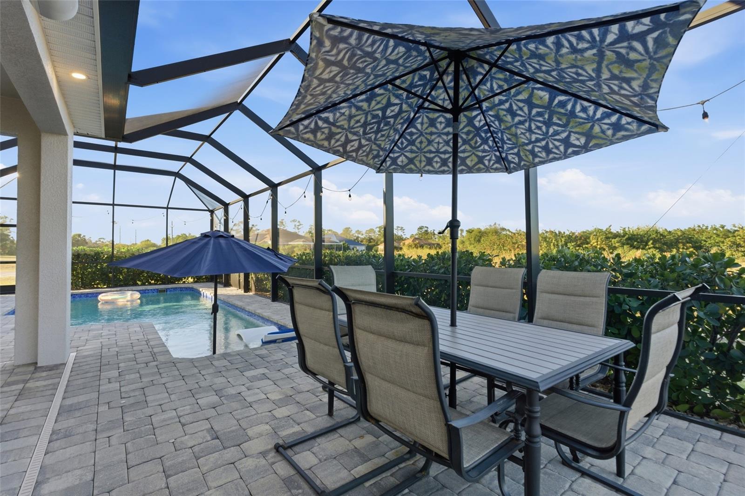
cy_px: 248
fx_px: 331
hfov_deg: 96.7
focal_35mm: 16
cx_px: 372
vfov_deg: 73.7
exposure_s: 1/640
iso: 400
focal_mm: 16
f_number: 9
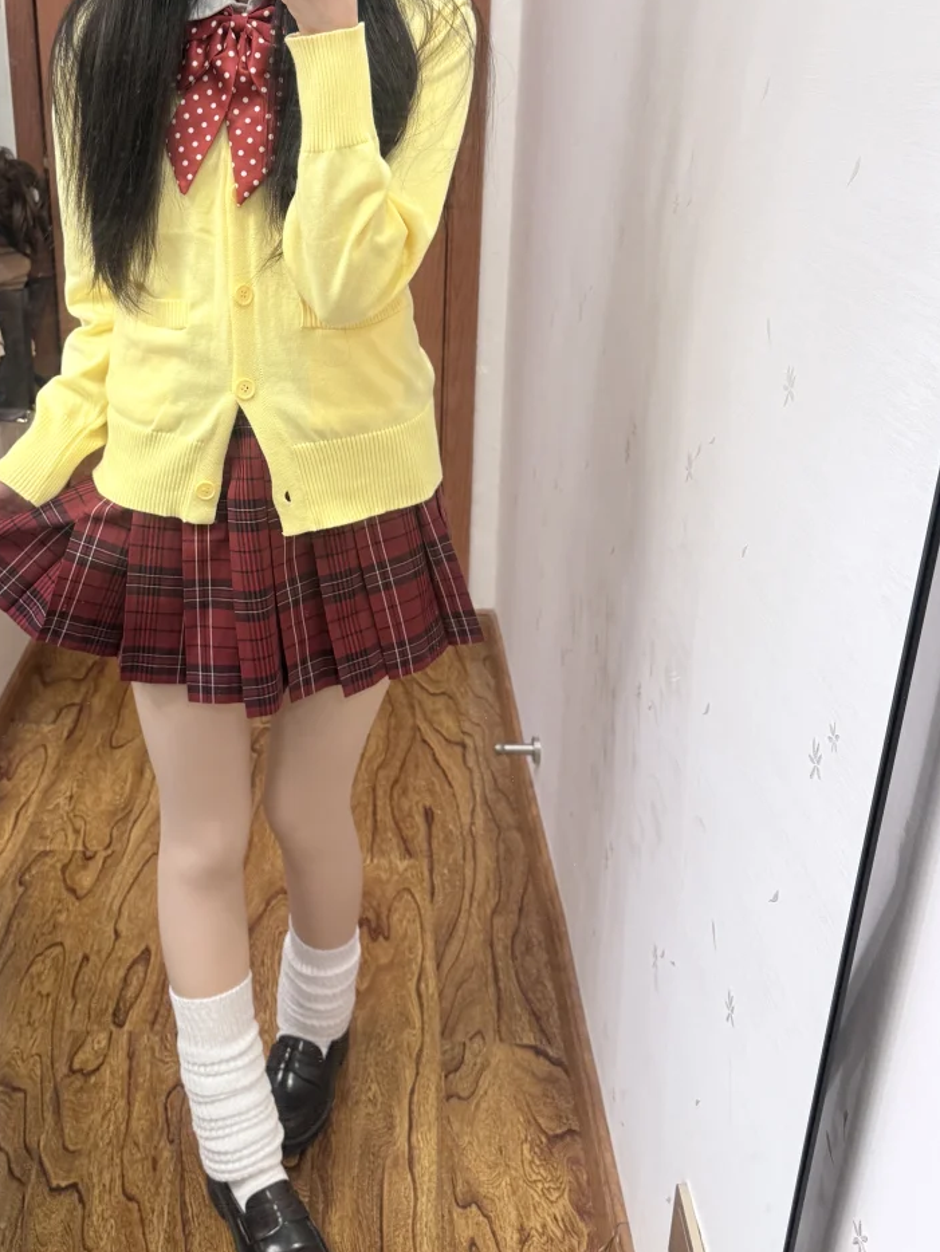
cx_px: 288
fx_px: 1339
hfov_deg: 38.1
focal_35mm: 37
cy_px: 454
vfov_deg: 49.5
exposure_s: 1/50
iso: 320
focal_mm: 6.76
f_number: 1.78
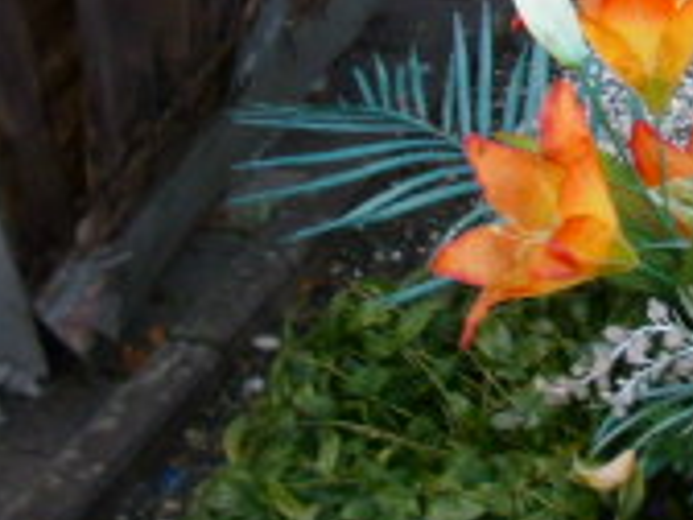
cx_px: 1221
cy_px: -45
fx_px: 2823
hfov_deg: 12.8
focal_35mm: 141
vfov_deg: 10.4
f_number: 2.8
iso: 50
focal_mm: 6.2
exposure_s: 1/135
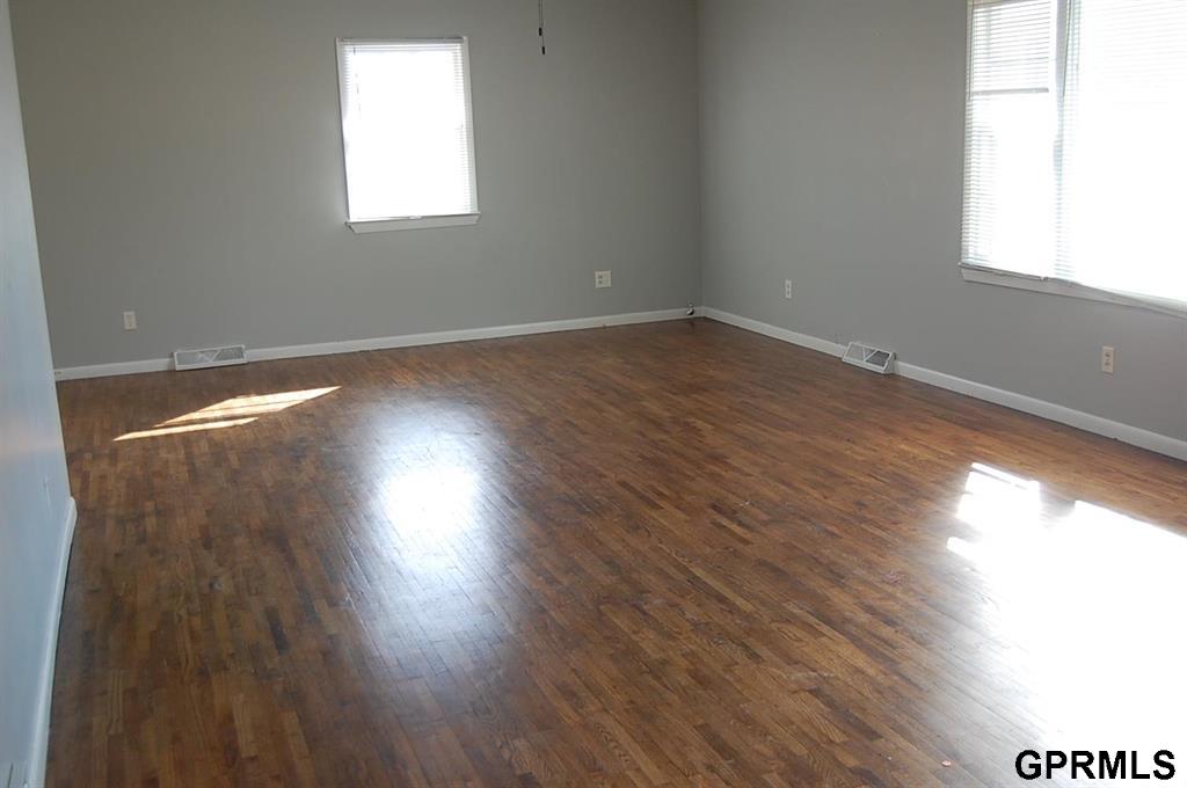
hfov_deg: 53.2
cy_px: 394
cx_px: 594
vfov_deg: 36.8
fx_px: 1185
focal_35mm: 36
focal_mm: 24
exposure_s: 1/80
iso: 400
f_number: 4.5
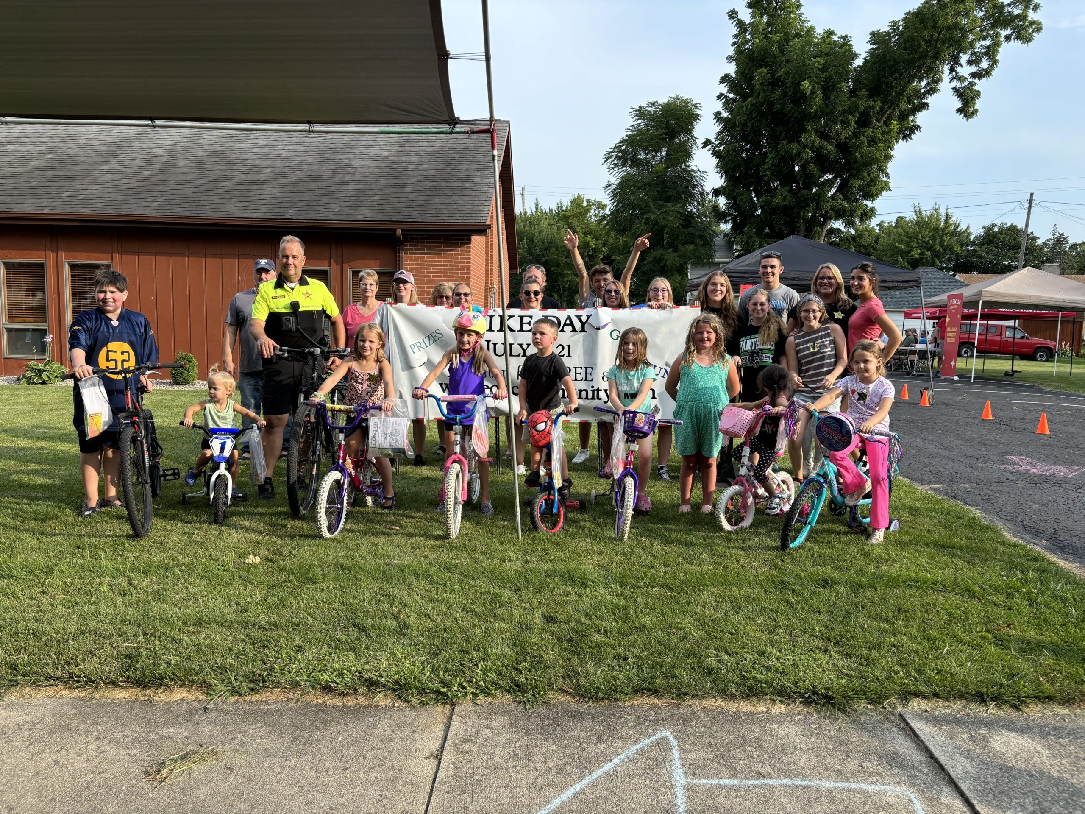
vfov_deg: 53.1
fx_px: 815
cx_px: 542
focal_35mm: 26
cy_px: 407
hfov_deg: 67.3
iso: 50
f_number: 1.6
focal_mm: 5.96
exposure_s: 1/1164
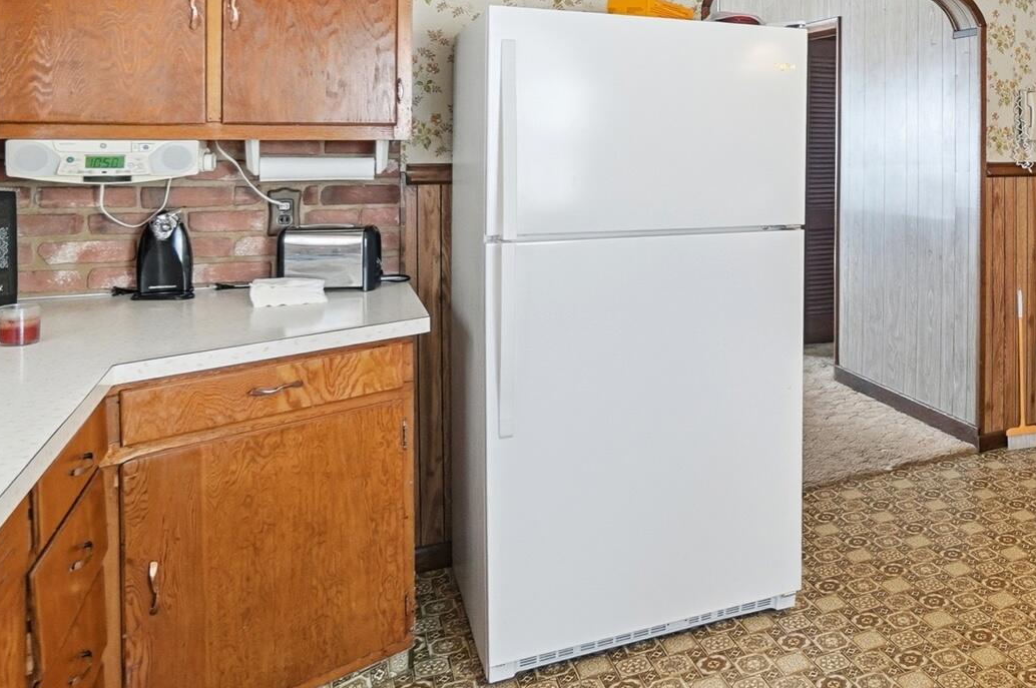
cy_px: 184
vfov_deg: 43.6
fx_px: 834
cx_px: 878
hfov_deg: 57.2
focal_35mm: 29
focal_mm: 10
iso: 125
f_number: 5.6
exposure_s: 1/50
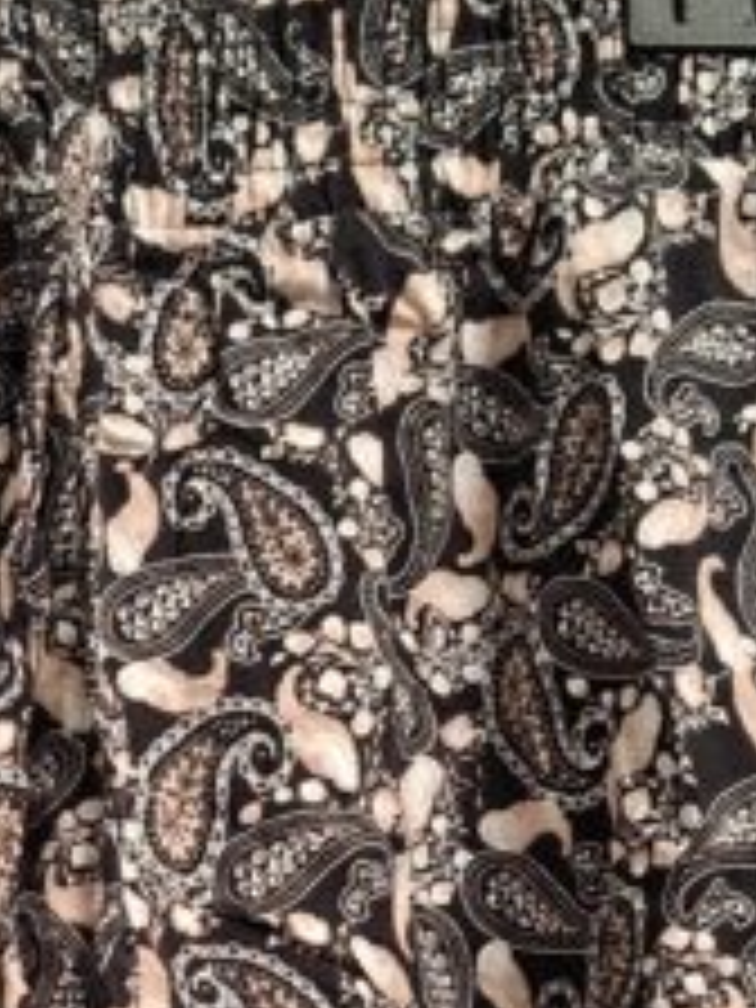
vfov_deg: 23.0
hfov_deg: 17.6
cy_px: 986
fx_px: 2388
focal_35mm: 82
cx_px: 32
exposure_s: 1/33
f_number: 1.8
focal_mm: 5.54
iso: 250
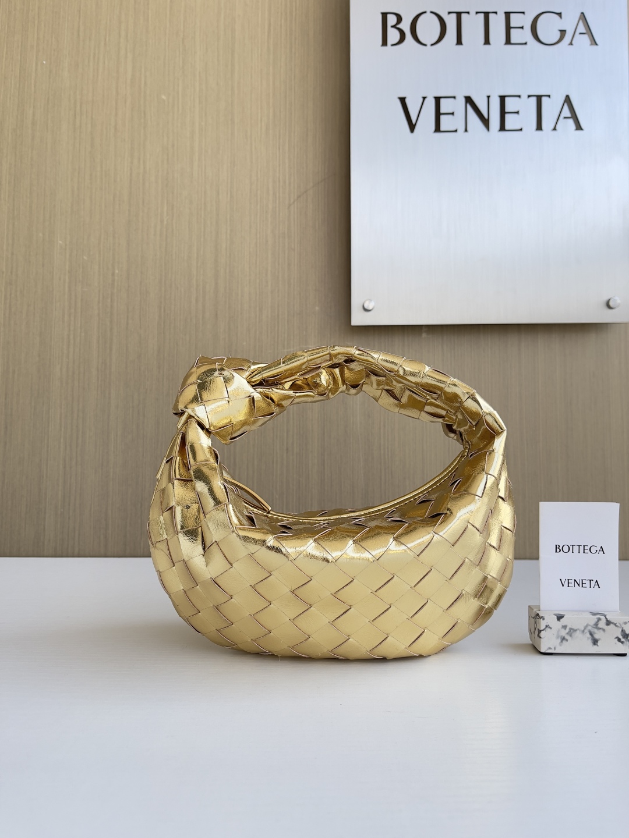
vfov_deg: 67.3
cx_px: 314
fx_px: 630
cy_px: 419
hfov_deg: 53.1
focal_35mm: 26
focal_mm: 5.1
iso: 32
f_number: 1.6
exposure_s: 1/494
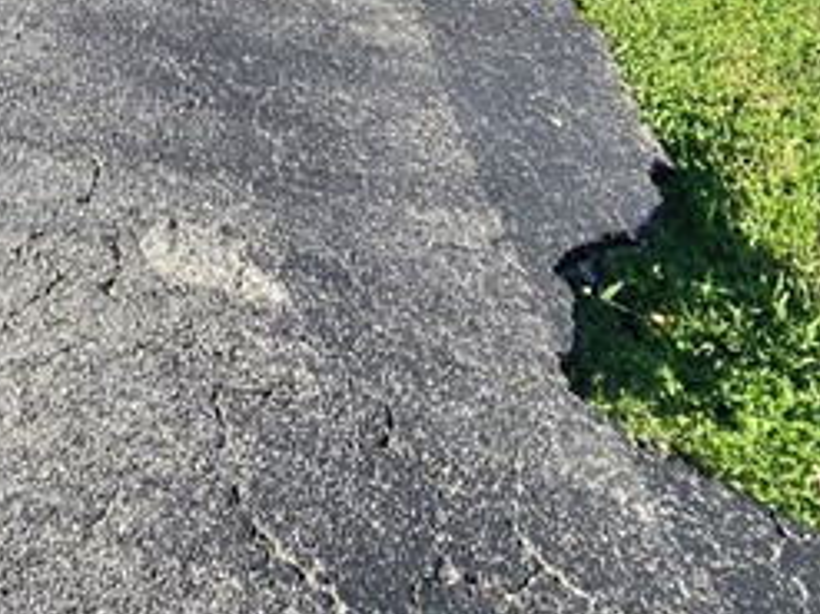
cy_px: -498
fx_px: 1279
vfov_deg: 19.7
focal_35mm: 54
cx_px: -53
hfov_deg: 31.9
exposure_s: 1/1099
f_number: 2.2
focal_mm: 2.2
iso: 50
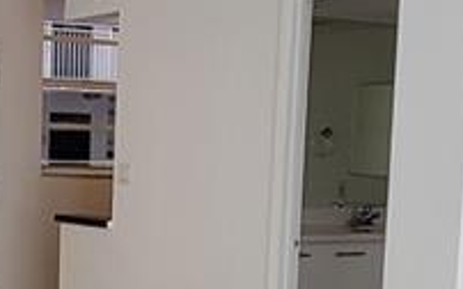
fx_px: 1034
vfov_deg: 15.7
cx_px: 25
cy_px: 255
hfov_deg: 24.3
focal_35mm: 82
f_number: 2.2
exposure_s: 1/59
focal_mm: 2.2
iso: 125
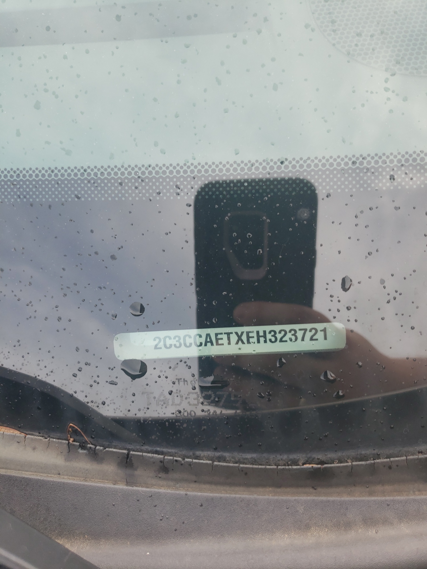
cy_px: 284
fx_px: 428
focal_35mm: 26
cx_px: 214
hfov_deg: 53.1
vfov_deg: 67.3
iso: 50
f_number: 1.5
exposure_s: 1/213
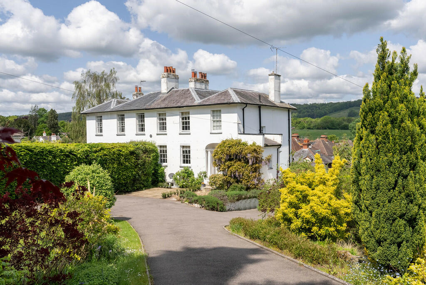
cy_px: 142
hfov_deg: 57.2
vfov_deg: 40.0
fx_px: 391
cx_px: 213
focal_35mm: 33
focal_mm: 33
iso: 1000
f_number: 7.1
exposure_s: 1/3200
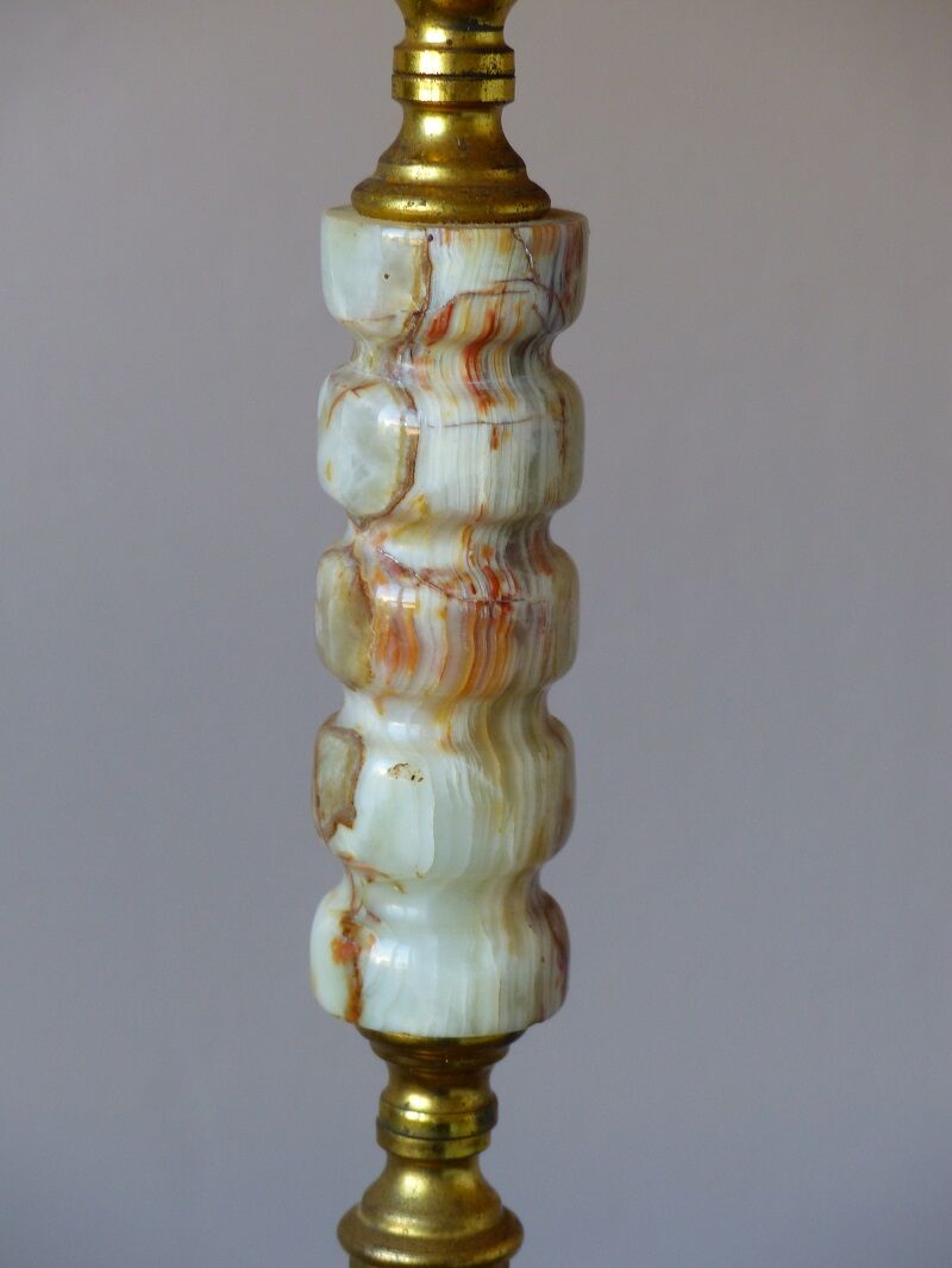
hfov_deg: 14.2
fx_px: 3812
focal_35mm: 104
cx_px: 476
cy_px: 634
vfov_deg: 18.9
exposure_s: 1/60
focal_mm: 18.7
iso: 125
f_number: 2.8
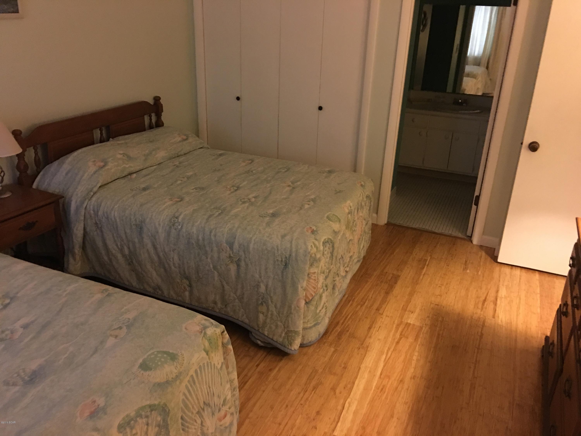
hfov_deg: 61.7
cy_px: 218
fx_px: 487
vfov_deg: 48.2
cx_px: 290
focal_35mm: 29
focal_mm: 4.15
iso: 125
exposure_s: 1/4
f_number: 2.2
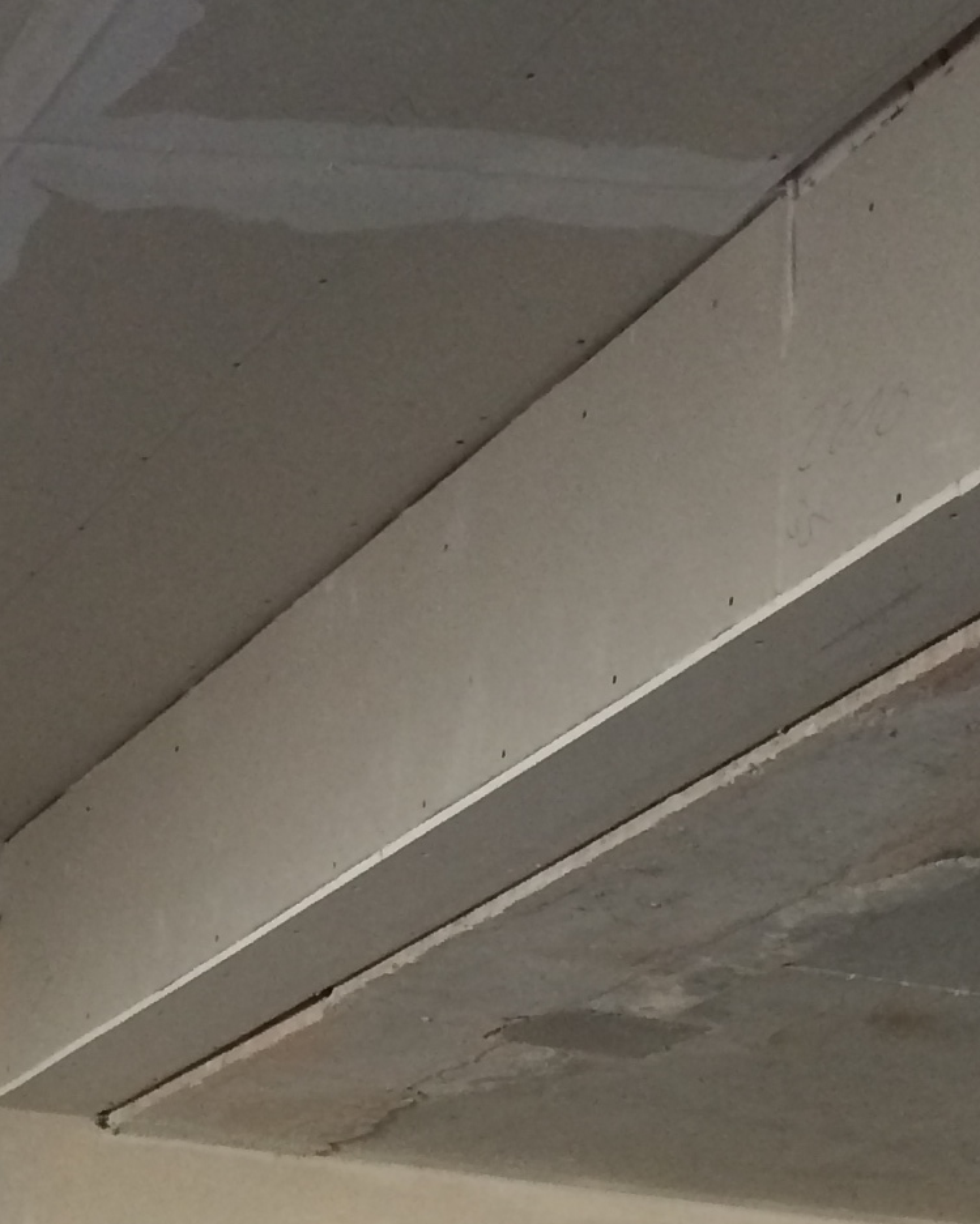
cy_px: 1474
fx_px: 3697
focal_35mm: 102
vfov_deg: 17.9
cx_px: 427
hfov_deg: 15.1
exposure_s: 1/30
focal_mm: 4.12
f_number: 2.2
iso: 200
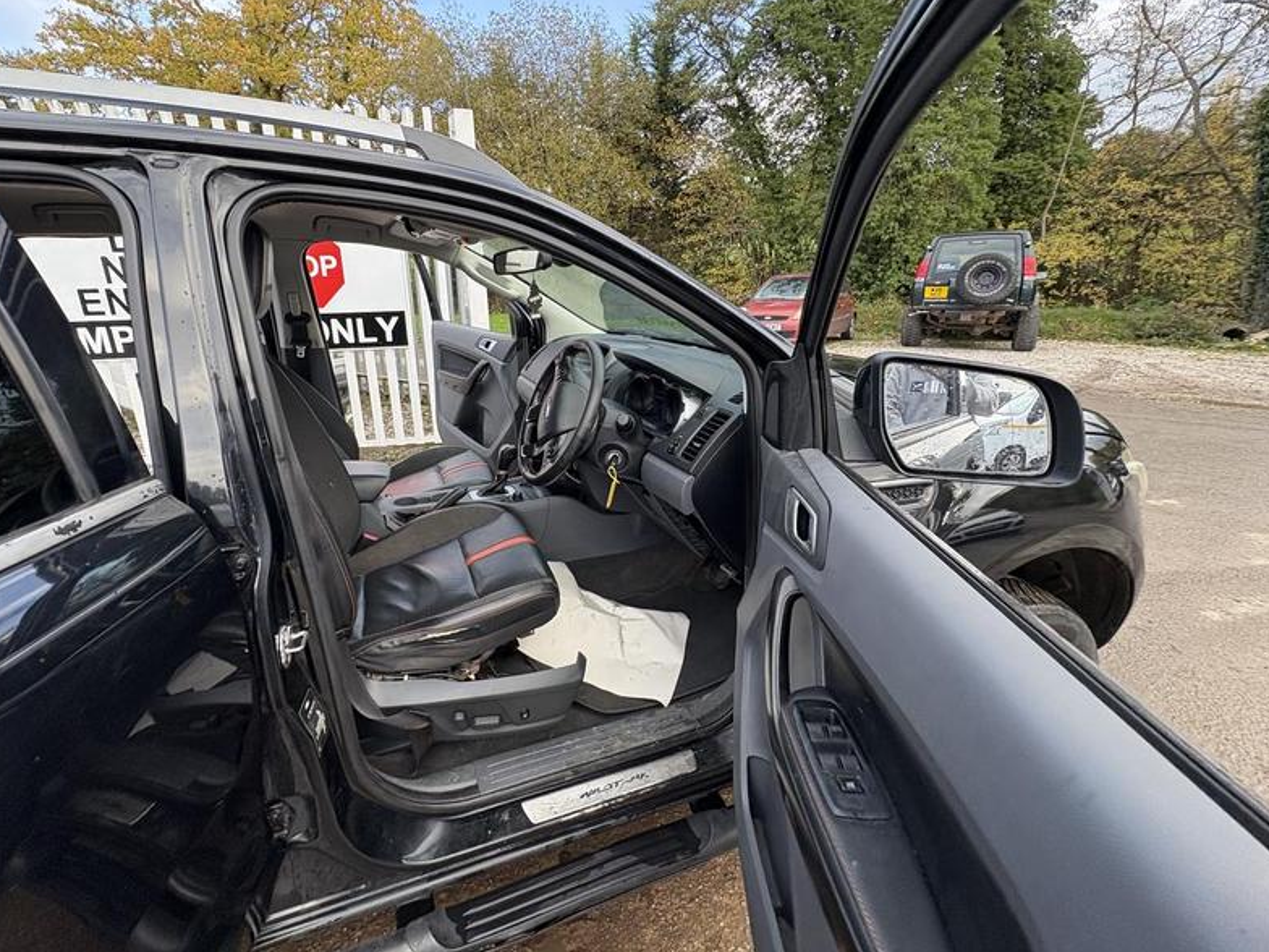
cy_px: 436
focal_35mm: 16
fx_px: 587
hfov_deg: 94.3
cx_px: 578
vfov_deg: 77.9
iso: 64
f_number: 2.2
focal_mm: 2.22
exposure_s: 1/132
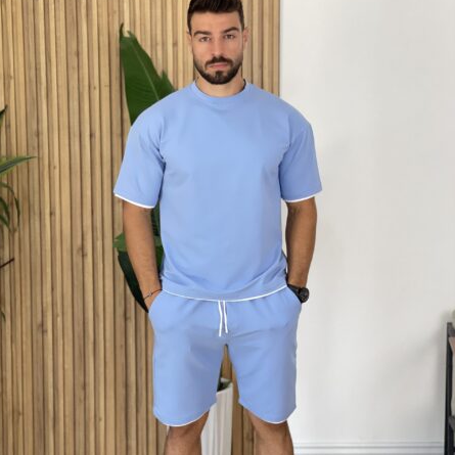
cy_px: 211
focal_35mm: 62
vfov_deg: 27.7
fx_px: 922
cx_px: 228
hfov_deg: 27.7
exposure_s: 1/122
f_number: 2
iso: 64
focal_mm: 6
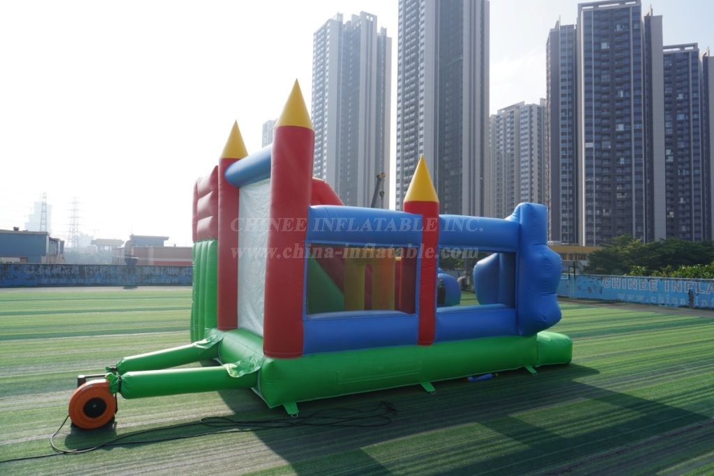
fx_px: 476
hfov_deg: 73.7
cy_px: 238
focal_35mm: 24
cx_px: 357
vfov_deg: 53.1
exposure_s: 1/200
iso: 100
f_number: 8
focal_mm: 16
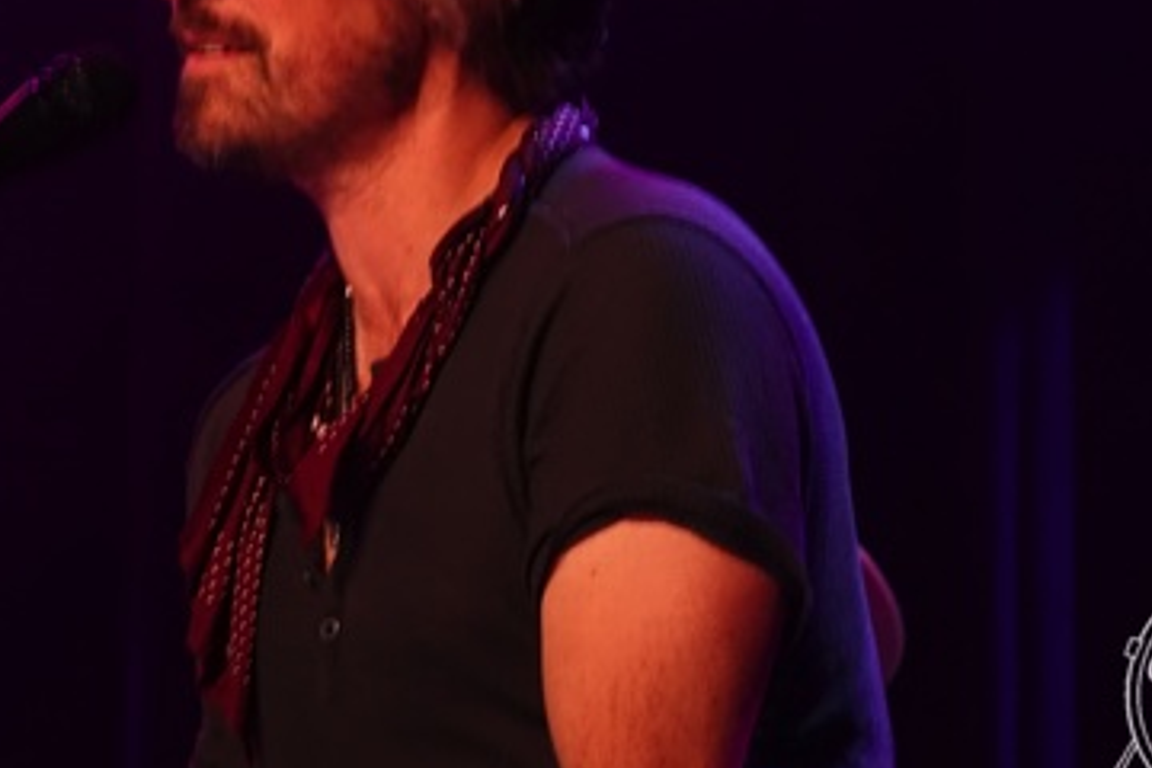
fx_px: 11551
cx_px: 502
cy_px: 181
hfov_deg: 5.7
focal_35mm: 361
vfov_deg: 3.8
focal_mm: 72
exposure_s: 1/30
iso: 800
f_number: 4.5
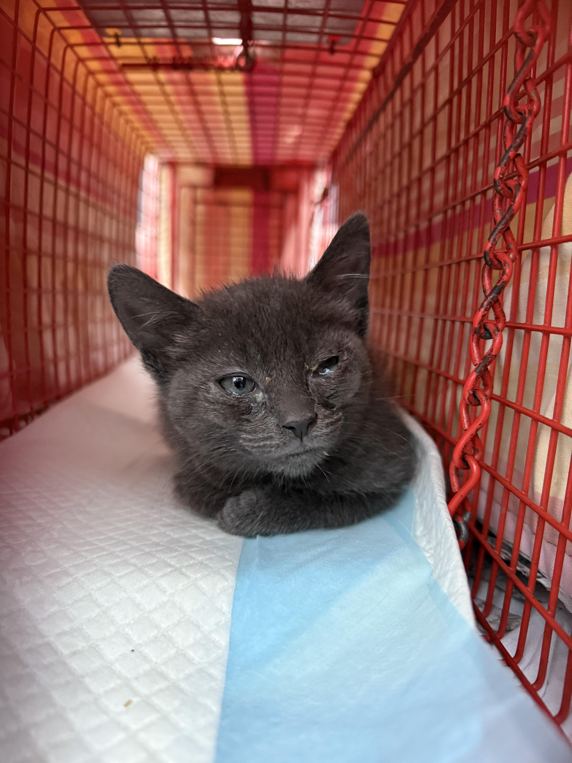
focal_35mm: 24
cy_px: 382
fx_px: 529
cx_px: 286
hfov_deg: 56.8
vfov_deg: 71.6
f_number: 1.78
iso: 800
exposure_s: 1/60
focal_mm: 6.76
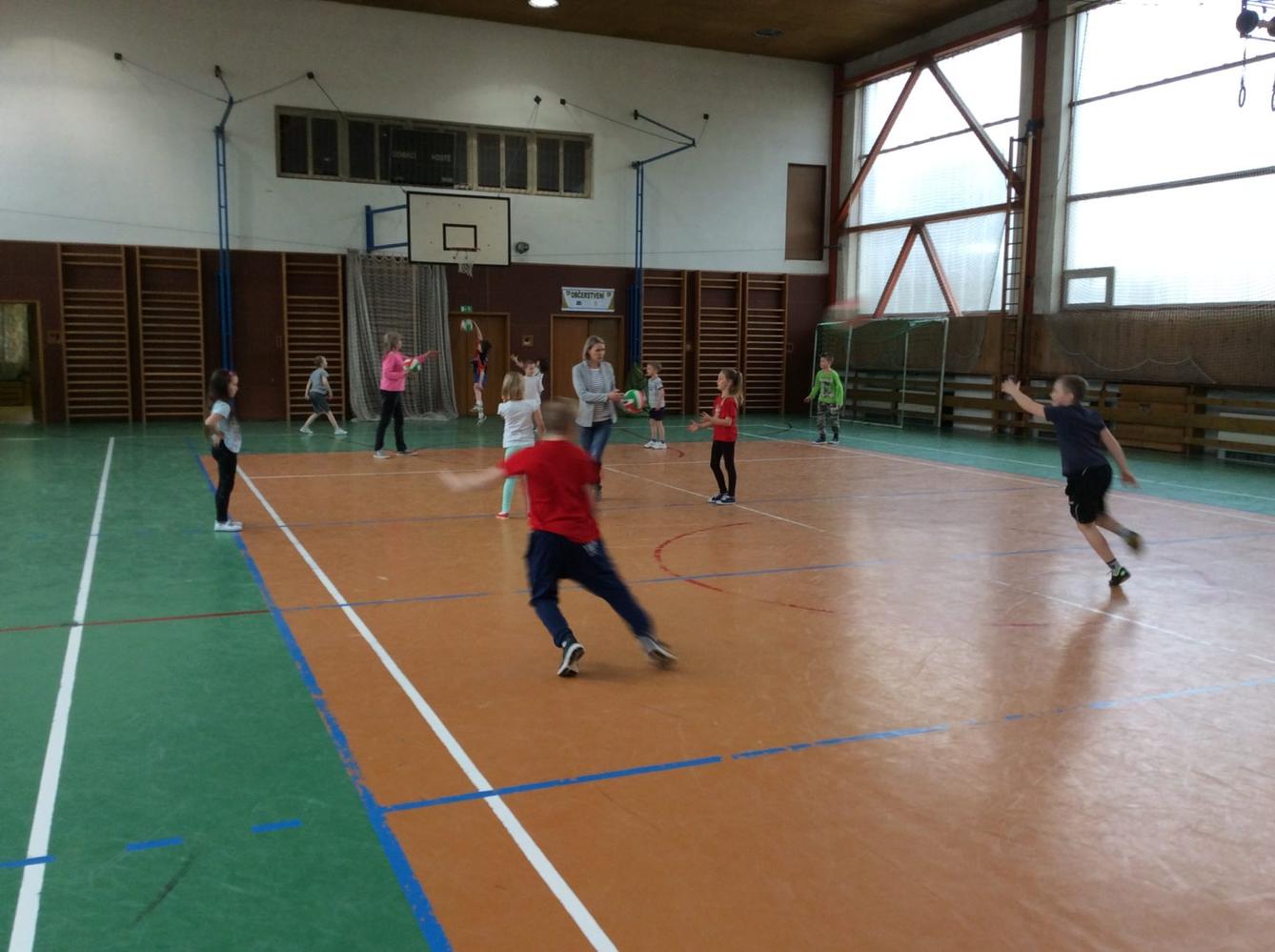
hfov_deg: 56.9
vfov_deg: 44.0
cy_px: 476
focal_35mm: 32
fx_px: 1177
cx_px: 638
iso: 40
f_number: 2.4
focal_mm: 3.3
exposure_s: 1/33
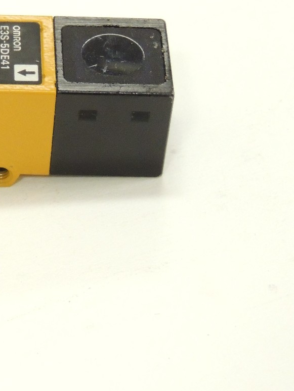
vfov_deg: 12.7
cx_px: 12
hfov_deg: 9.5
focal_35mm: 155
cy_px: 91
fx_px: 1754
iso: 800
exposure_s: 1/20
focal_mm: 13.3
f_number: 3.9
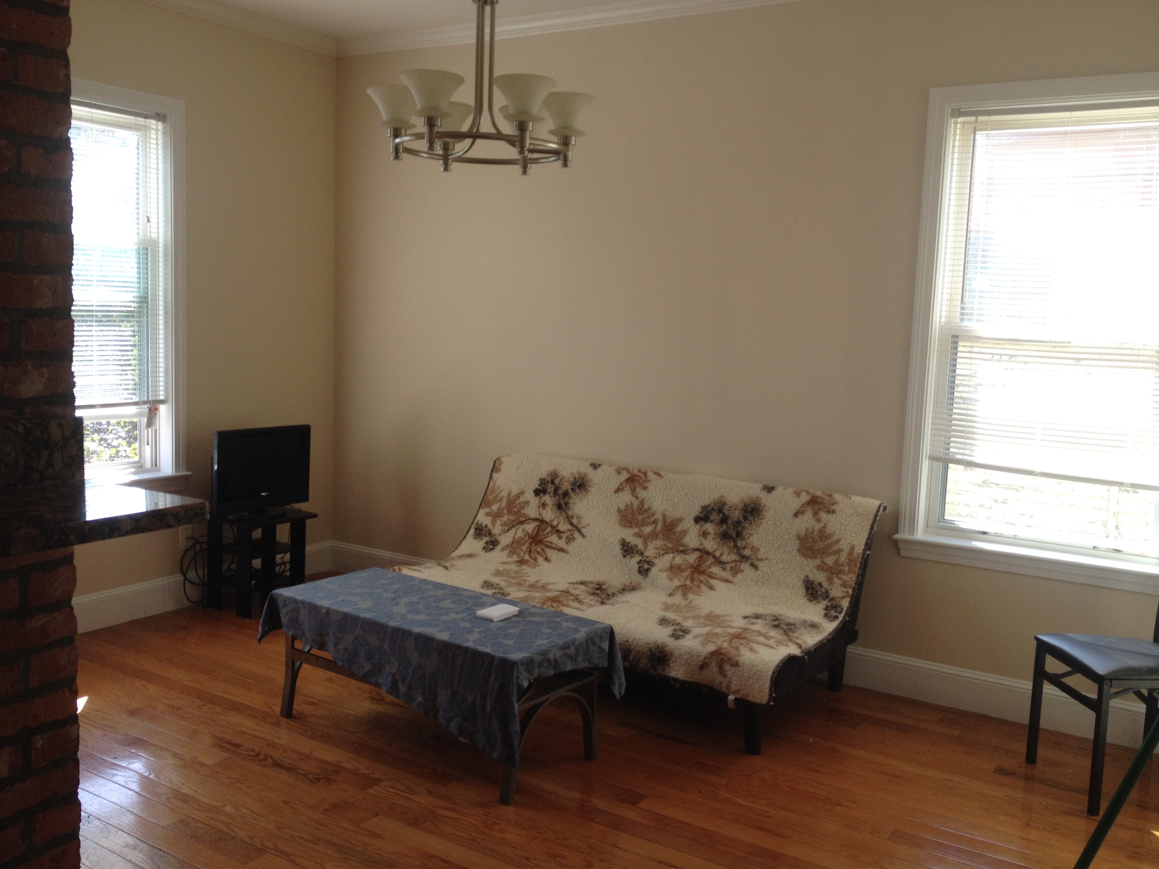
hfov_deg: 52.6
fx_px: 1172
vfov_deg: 40.7
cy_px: 434
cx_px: 580
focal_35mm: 35
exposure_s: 1/120
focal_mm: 4.28
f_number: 2.4
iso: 50
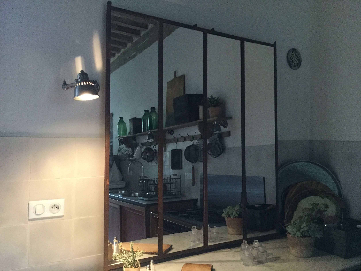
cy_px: 136
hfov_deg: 58.4
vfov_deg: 45.4
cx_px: 180
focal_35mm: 31
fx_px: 323
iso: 200
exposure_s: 1/25
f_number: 2.4
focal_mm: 3.3
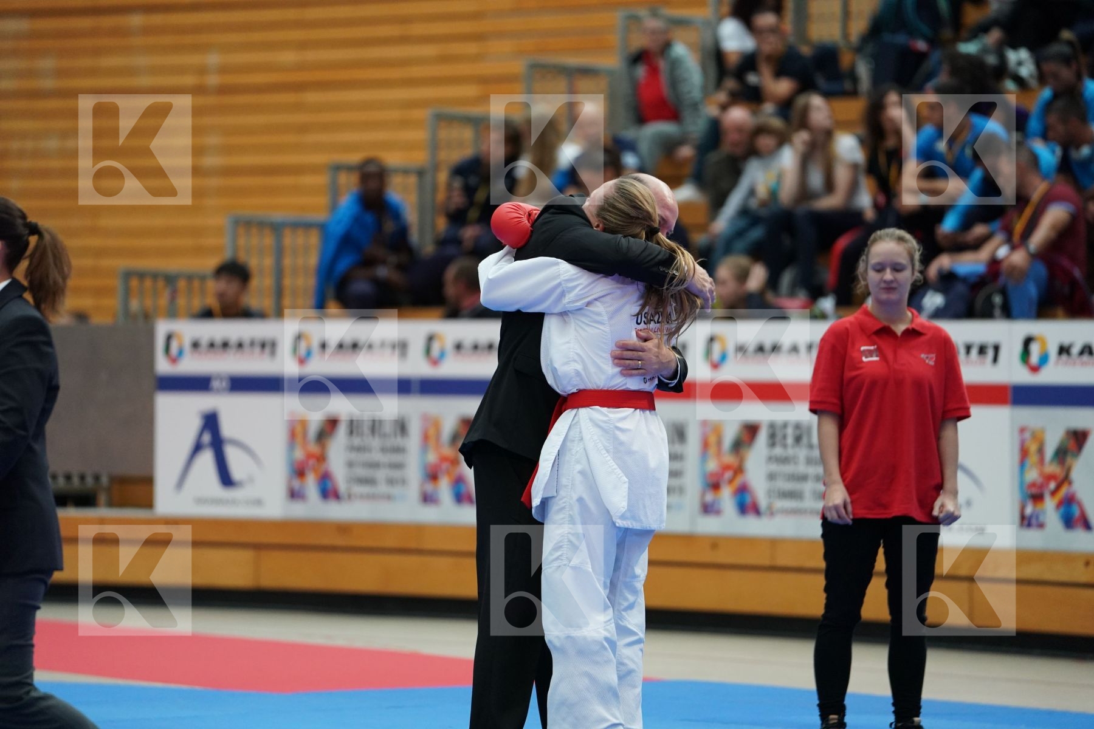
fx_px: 6077
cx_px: 547
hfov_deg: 10.3
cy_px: 364
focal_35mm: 200
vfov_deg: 6.9
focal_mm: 200
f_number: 2.8
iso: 2500
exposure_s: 1/1000
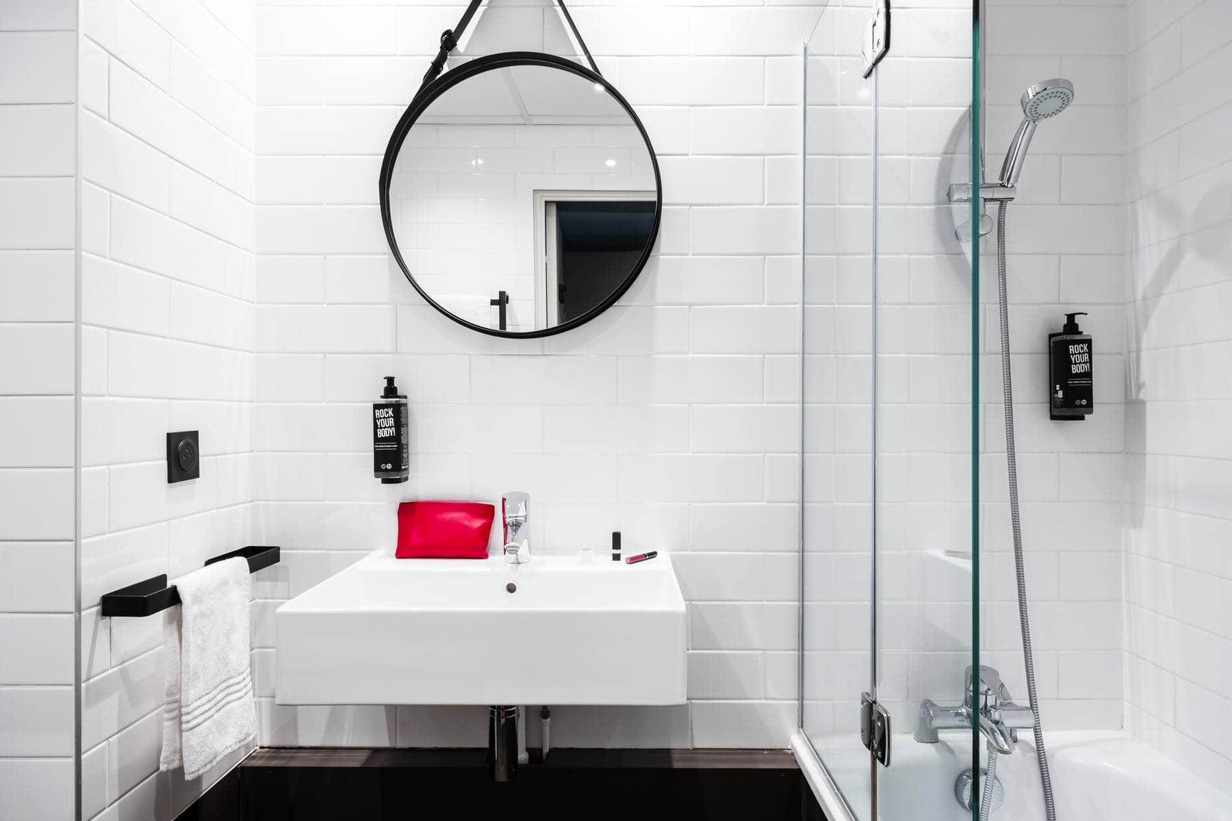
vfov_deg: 57.2
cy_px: 410
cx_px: 616
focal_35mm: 22
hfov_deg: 78.6
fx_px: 753
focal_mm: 14.6
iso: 80
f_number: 8
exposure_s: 1/10
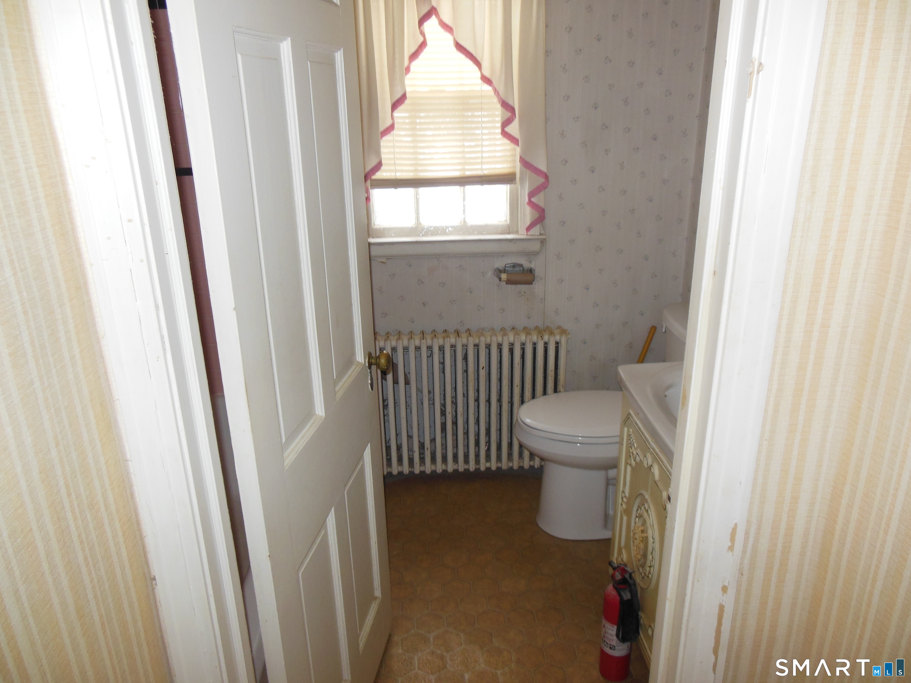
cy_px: 342
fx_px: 658
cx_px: 456
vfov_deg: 54.9
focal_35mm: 25
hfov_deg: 69.4
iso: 200
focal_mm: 4.5
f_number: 3.2
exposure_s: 1/25
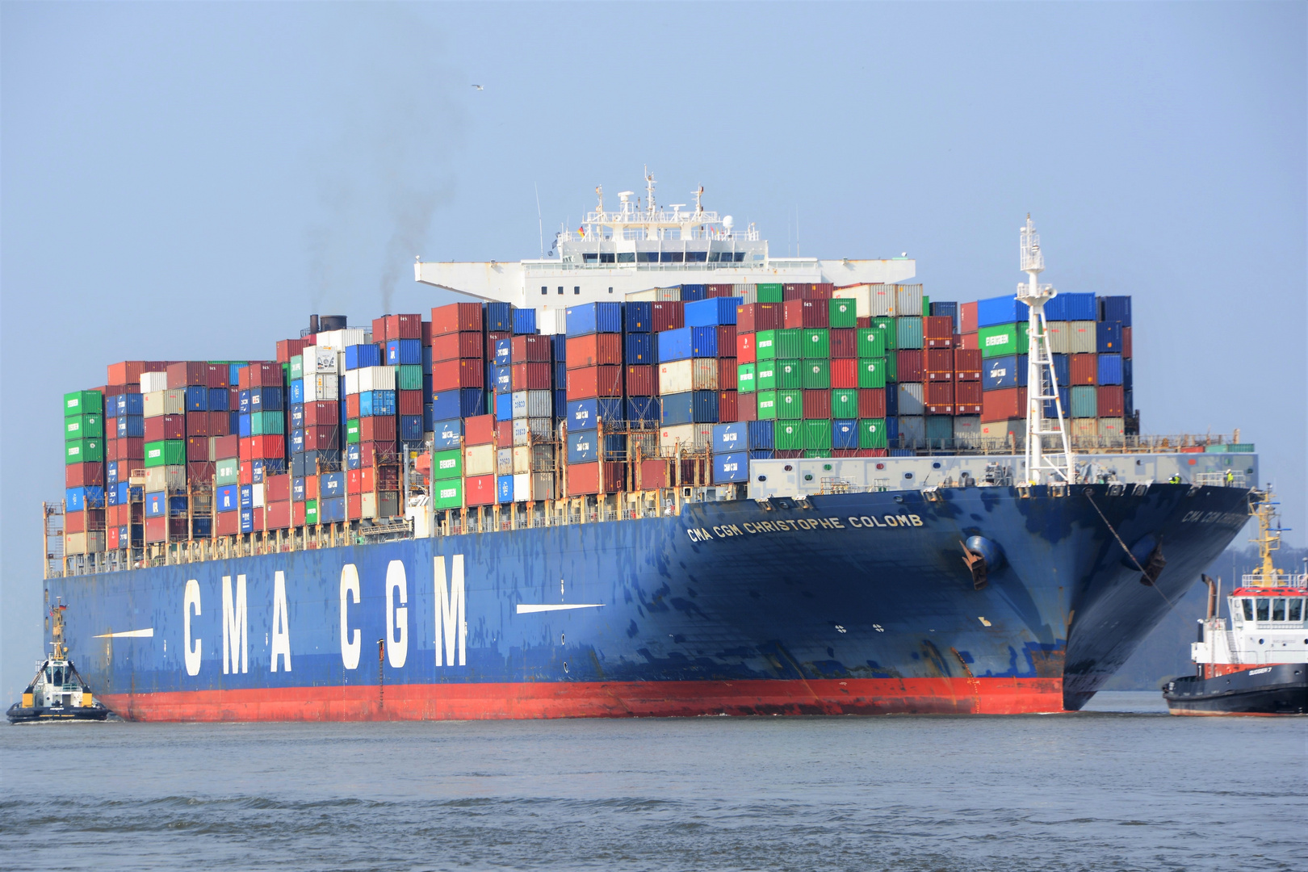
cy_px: 436
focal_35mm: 202
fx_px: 7357
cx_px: 654
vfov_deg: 6.8
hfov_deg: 10.2
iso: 100
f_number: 8
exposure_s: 1/250
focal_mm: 135
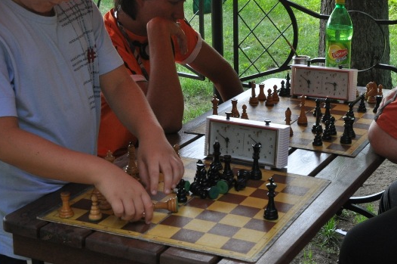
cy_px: 79
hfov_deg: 28.6
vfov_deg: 19.1
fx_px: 779
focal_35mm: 71
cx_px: 220
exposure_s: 1/250
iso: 800
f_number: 8
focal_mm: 31
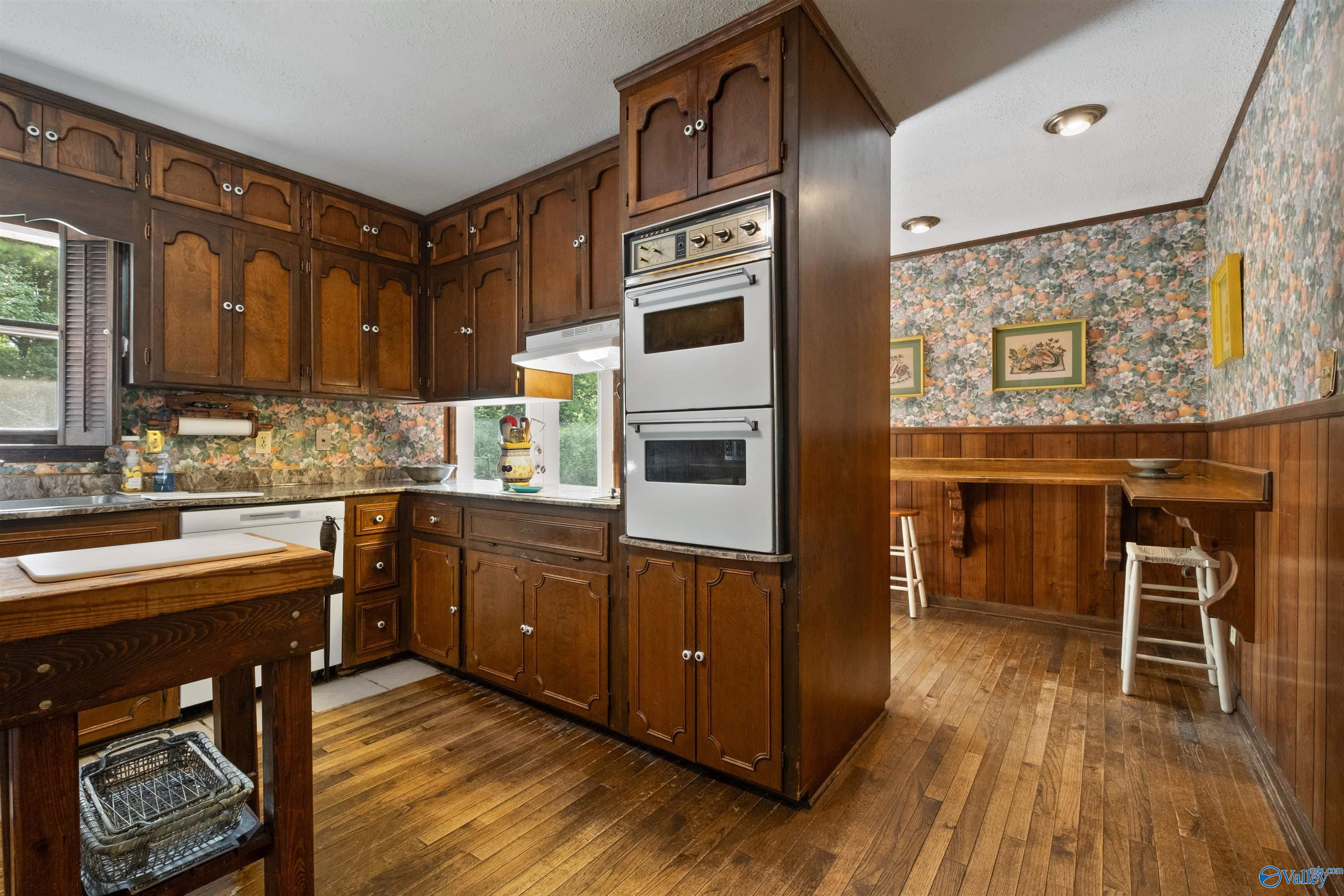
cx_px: 672
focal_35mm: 15
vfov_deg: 77.3
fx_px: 560
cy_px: 448
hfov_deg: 100.4
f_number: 8
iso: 800
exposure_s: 1/2.5
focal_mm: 10
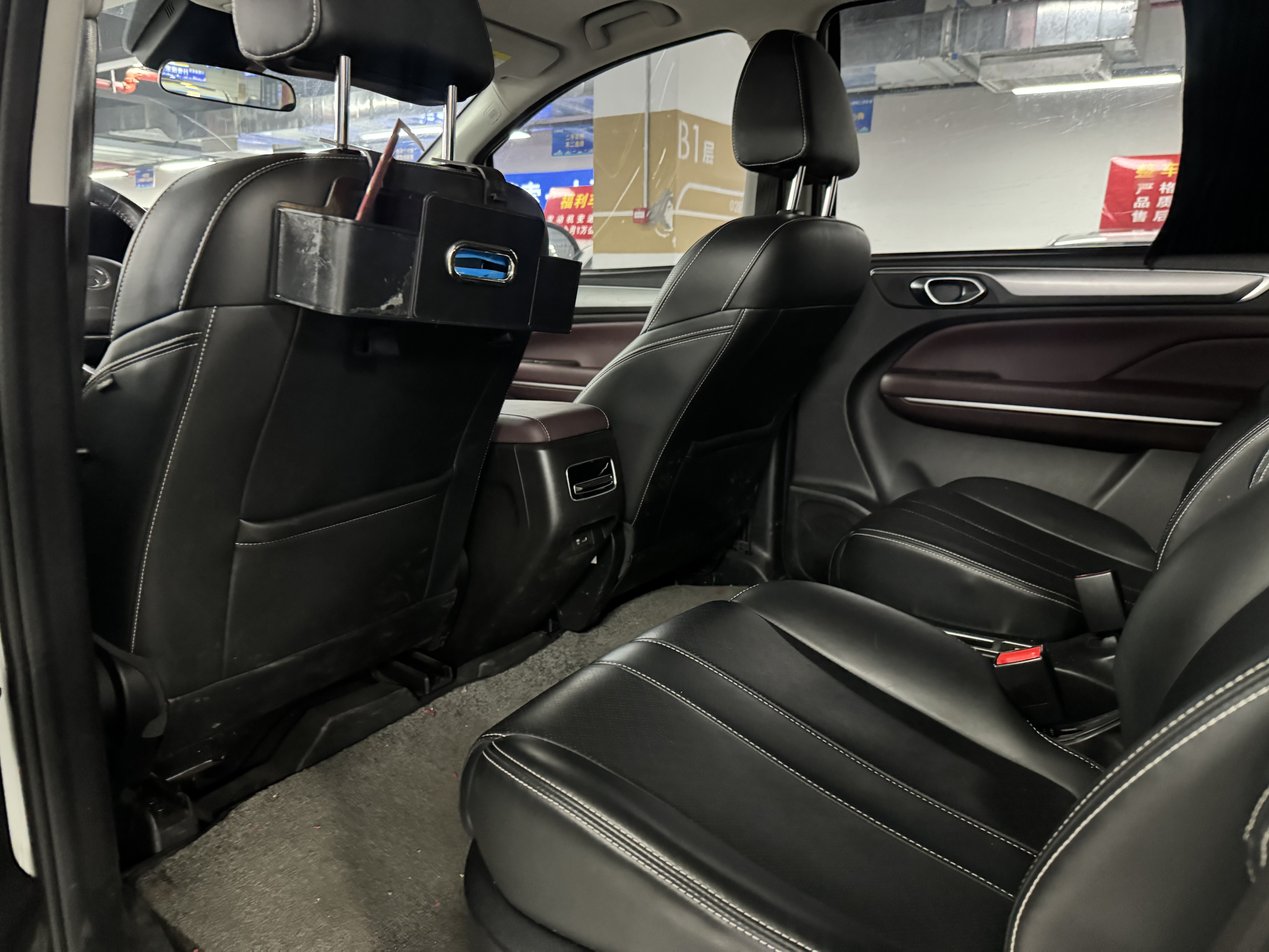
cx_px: 634
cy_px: 476
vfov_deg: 56.8
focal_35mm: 24
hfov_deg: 71.6
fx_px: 880
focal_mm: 6.86
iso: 1000
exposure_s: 1/33
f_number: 1.78
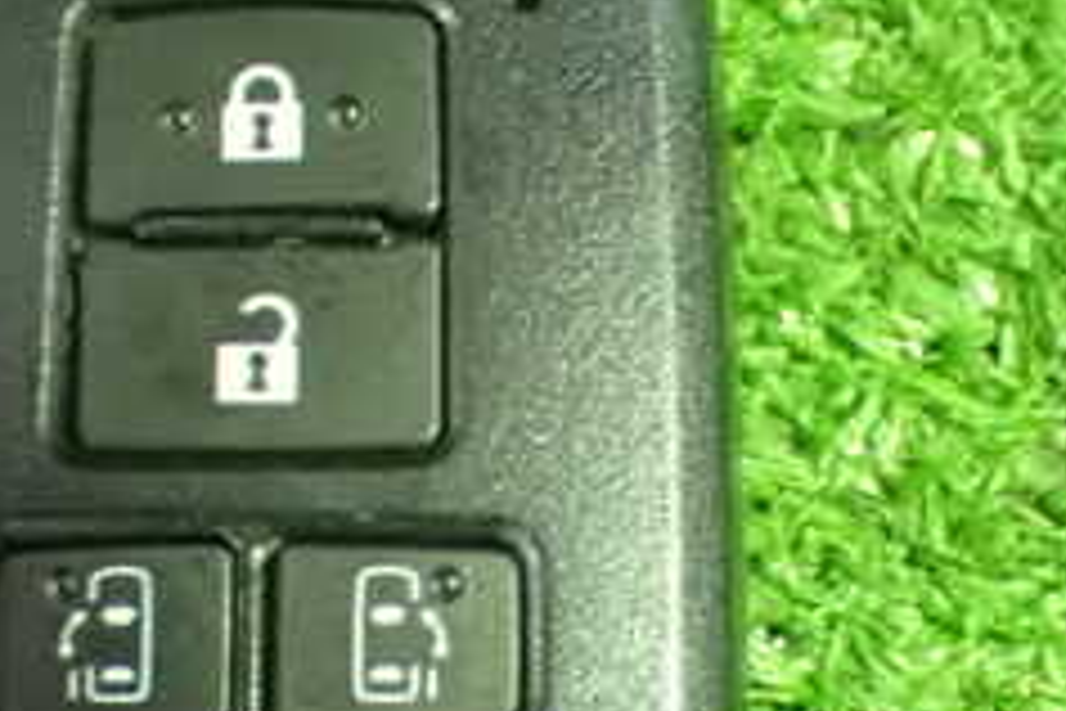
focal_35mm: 116
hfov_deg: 17.6
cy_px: 567
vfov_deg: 11.8
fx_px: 3435
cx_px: 616
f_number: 2.9
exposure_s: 1/15
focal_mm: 7.84
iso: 1600
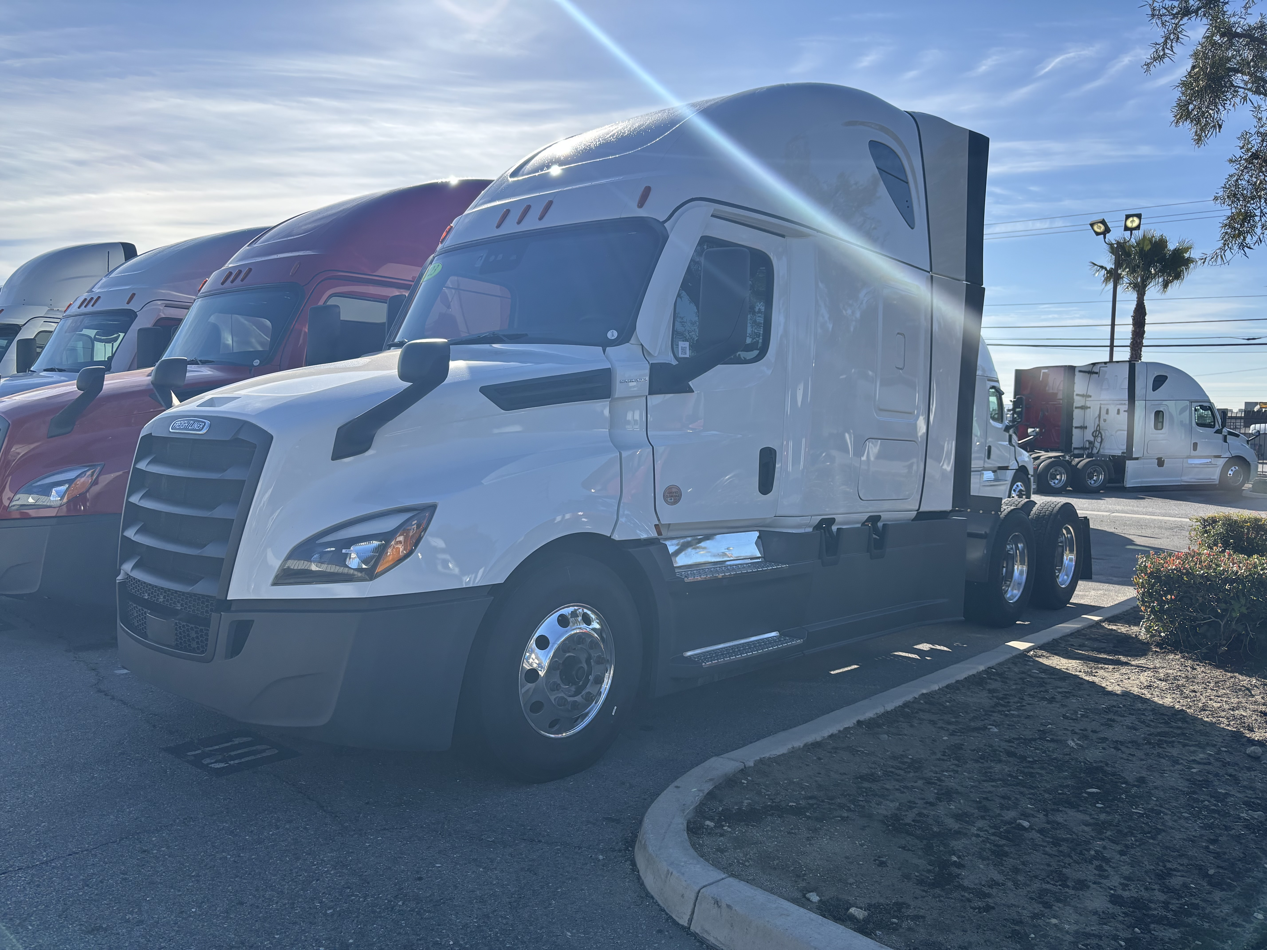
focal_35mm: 26
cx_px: 634
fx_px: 952
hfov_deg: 67.3
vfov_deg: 53.1
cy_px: 475
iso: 50
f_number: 1.6
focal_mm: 5.96
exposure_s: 1/3413
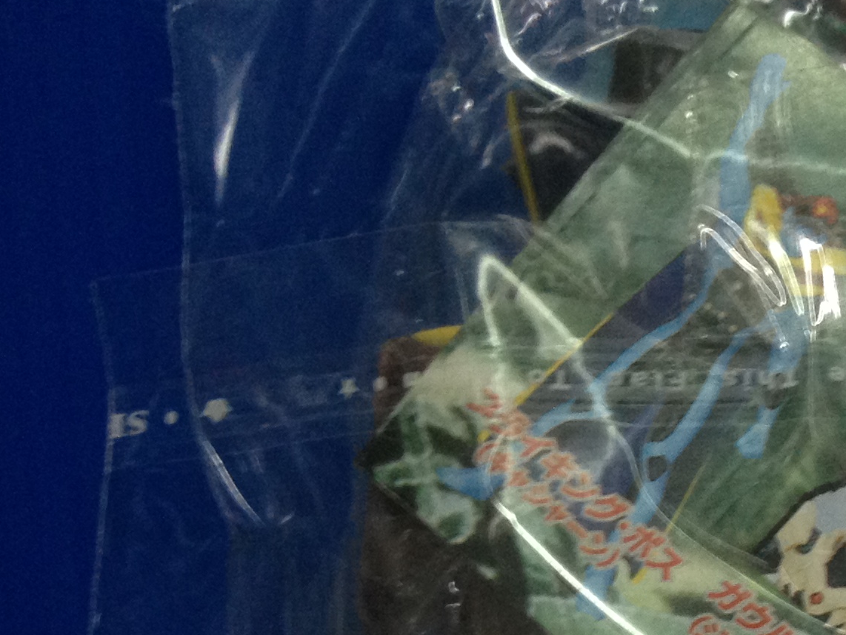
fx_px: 2444
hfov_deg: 17.9
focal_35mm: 100
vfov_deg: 14.5
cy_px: 672
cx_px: 1192
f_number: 2.4
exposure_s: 1/20
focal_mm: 4.28
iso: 125
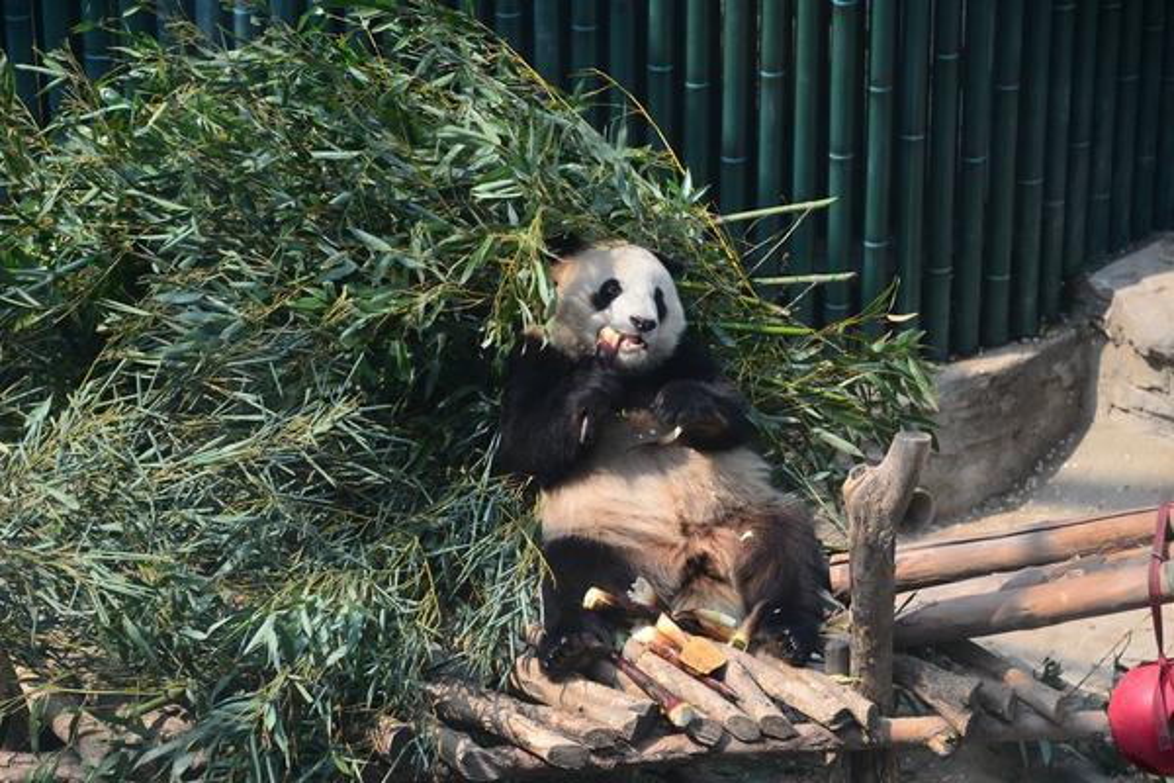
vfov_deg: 11.2
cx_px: 587
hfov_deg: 16.8
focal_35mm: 122
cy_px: 392
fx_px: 3978
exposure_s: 1/320
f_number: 5.6
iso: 320
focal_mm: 122
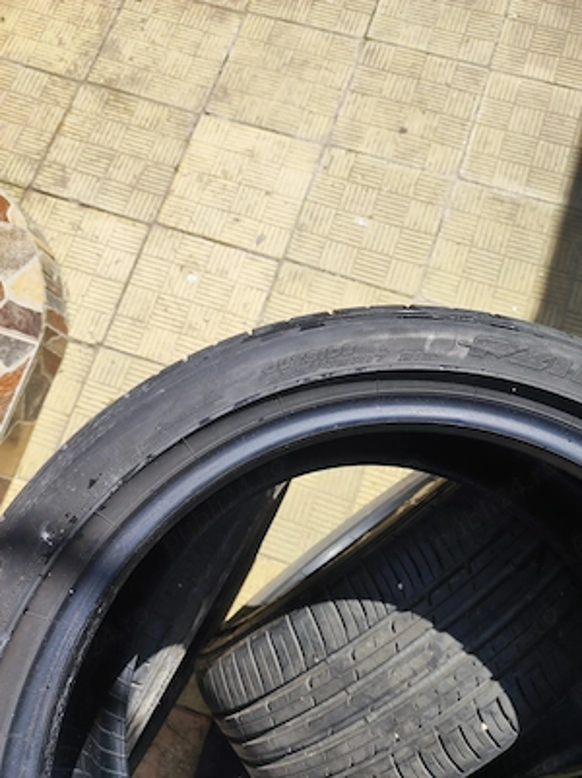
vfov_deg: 69.4
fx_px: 561
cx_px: 291
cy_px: 389
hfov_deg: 54.8
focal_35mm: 25
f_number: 1.79
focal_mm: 4.7
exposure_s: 1/483
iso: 50
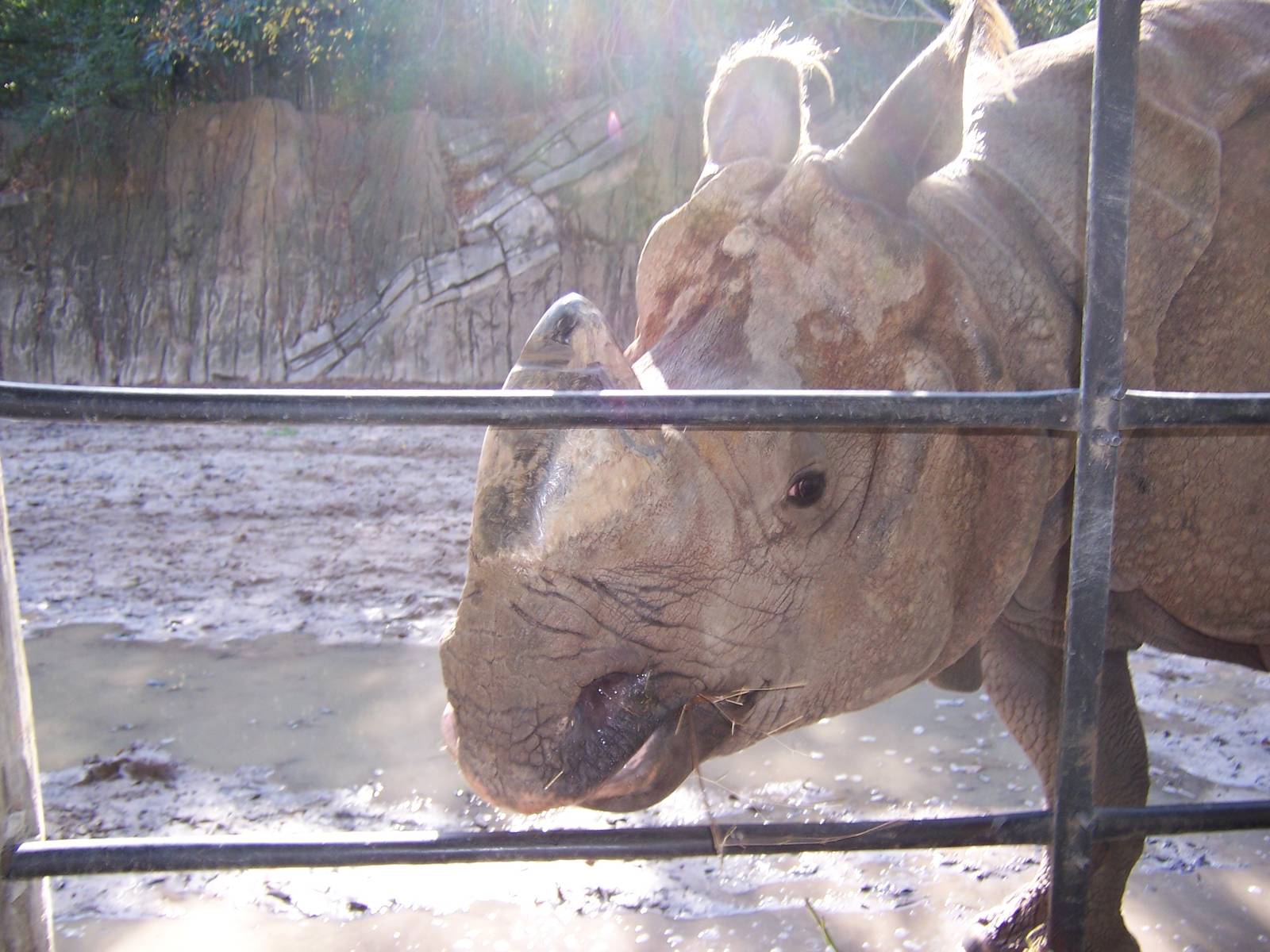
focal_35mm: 33
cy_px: 476
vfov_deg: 42.9
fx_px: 1211
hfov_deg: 55.4
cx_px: 635
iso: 80
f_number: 2.8
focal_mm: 5.5
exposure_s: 1/60
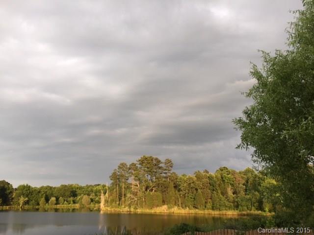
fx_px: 263
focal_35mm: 29
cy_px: 118
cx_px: 157
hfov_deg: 61.7
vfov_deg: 48.2
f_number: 2.2
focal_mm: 4.15
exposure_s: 1/60
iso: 32
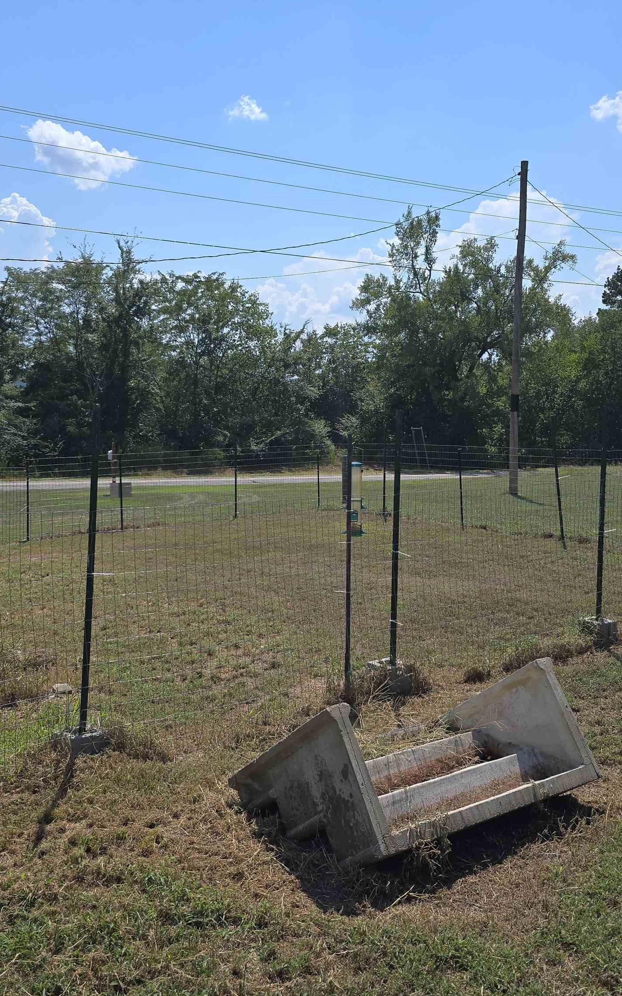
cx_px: 321
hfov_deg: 38.3
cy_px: 494
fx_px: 895
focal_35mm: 33
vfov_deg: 58.2
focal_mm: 6.3
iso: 12
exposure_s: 1/1129
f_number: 1.7
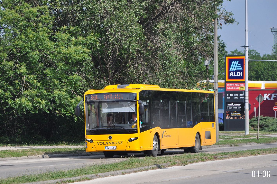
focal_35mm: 158
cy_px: 92
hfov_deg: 13.1
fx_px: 1210
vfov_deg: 8.7
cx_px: 138
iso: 400
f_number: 5.6
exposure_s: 1/1250
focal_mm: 105
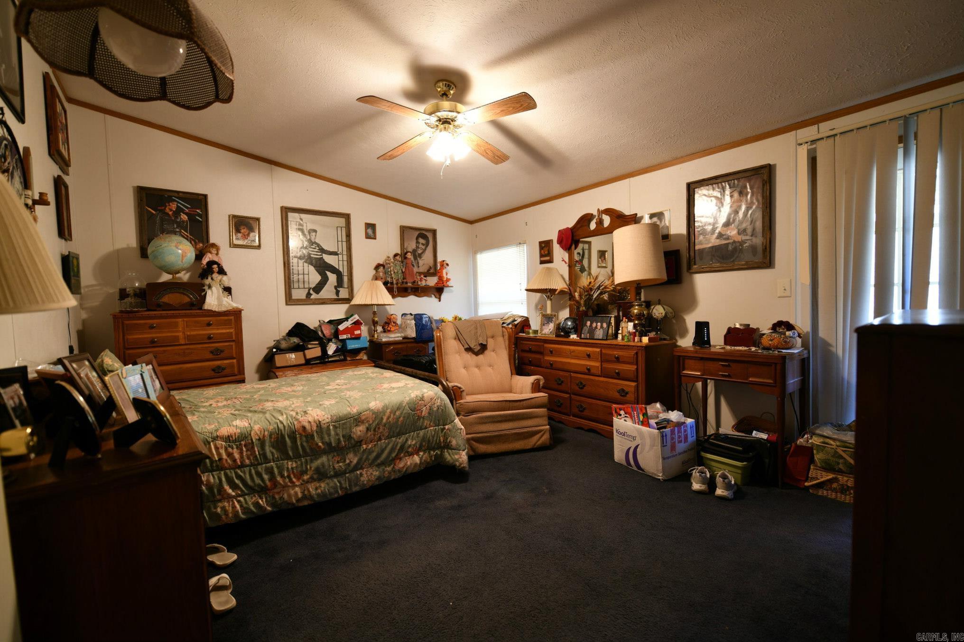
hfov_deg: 100.4
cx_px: 482
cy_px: 321
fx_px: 402
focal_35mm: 15
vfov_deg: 77.3
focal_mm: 15
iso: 160
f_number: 2.8
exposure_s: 1/8
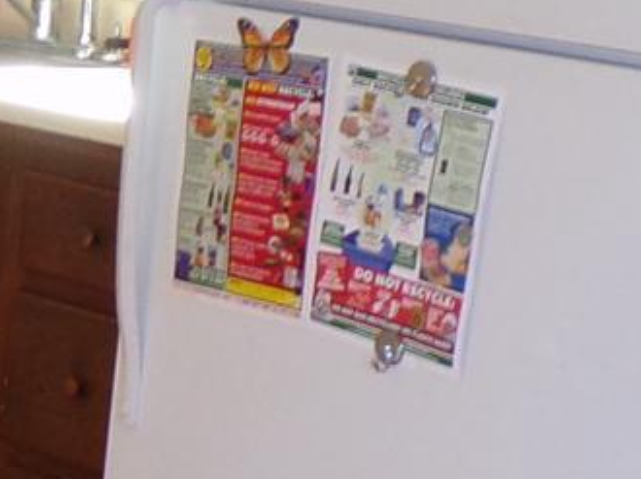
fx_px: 2757
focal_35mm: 149
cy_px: 142
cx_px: -223
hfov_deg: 12.8
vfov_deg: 9.9
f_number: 3
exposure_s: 1/34
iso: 115
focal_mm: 4.3
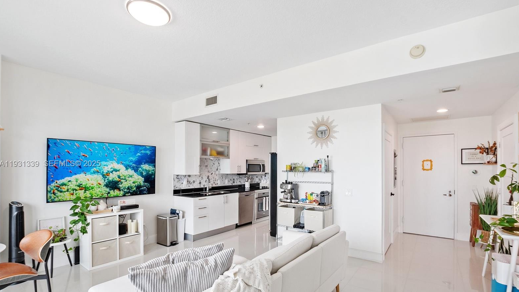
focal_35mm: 16
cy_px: 164
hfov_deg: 99.4
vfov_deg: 66.8
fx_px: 220
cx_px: 262
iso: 450
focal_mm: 10
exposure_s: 1/15
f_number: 8
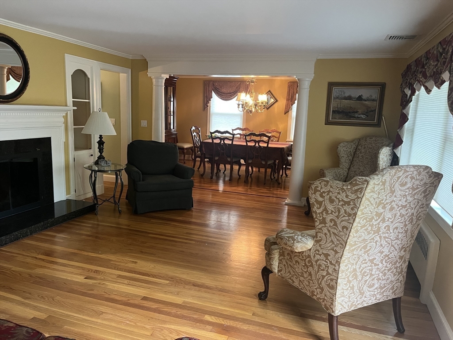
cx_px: 226
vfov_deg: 53.1
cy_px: 170
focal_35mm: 26
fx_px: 340
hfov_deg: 67.3
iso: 500
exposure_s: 1/60
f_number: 1.6
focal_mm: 5.1
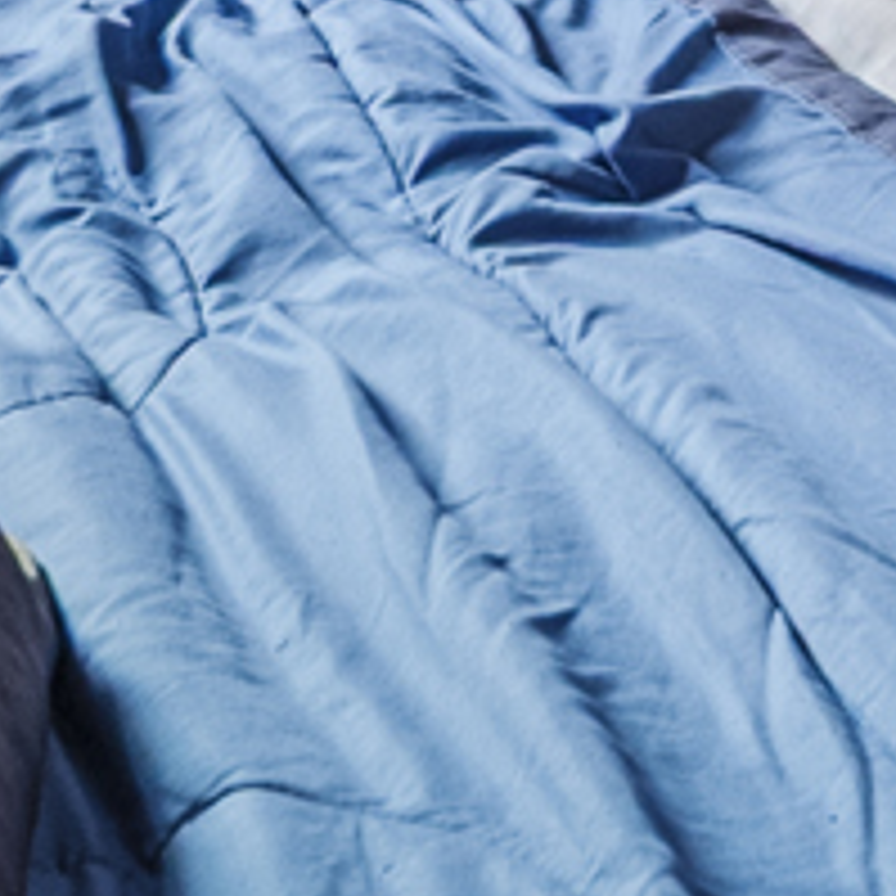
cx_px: 1639
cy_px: -1394
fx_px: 3807
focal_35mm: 130
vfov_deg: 10.9
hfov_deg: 12.2
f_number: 9
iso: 250
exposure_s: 3.2
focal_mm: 16
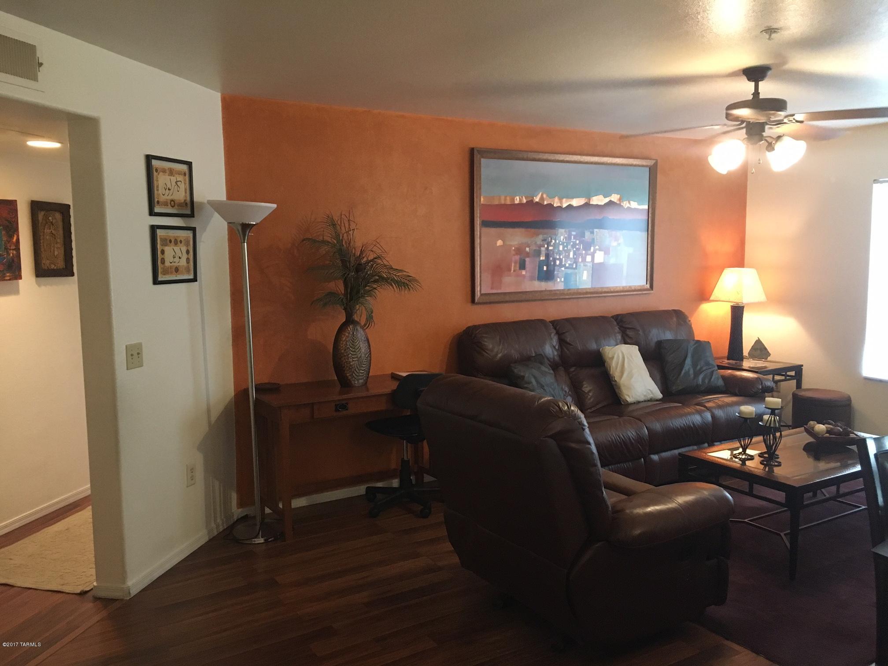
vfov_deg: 48.2
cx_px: 444
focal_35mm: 29
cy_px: 333
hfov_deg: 61.7
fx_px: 744
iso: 200
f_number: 2.2
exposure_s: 1/20
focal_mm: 4.15
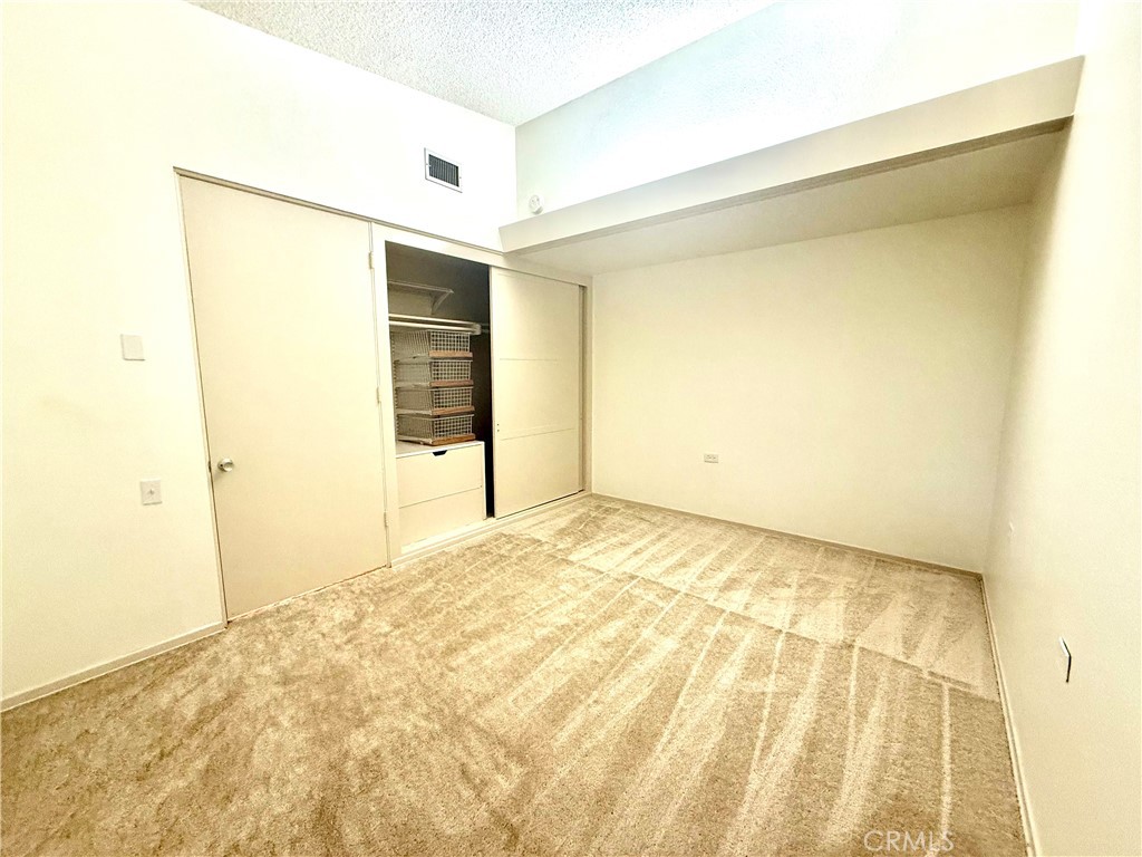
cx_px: 571
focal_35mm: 14
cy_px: 428
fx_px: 462
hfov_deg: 102.1
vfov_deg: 85.7
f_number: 2.2
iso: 320
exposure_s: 1/60
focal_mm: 2.22
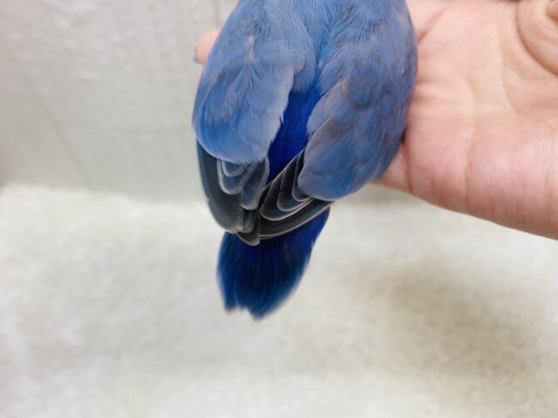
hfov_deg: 69.4
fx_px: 403
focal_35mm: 25
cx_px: 279
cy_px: 209
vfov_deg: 54.9
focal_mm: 4.25
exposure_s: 1/100
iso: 100
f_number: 1.8
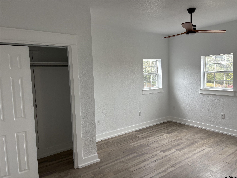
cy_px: 89
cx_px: 118
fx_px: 178
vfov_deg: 53.1
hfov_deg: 67.3
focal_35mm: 26
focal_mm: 5.96
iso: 100
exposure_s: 1/60
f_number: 1.6
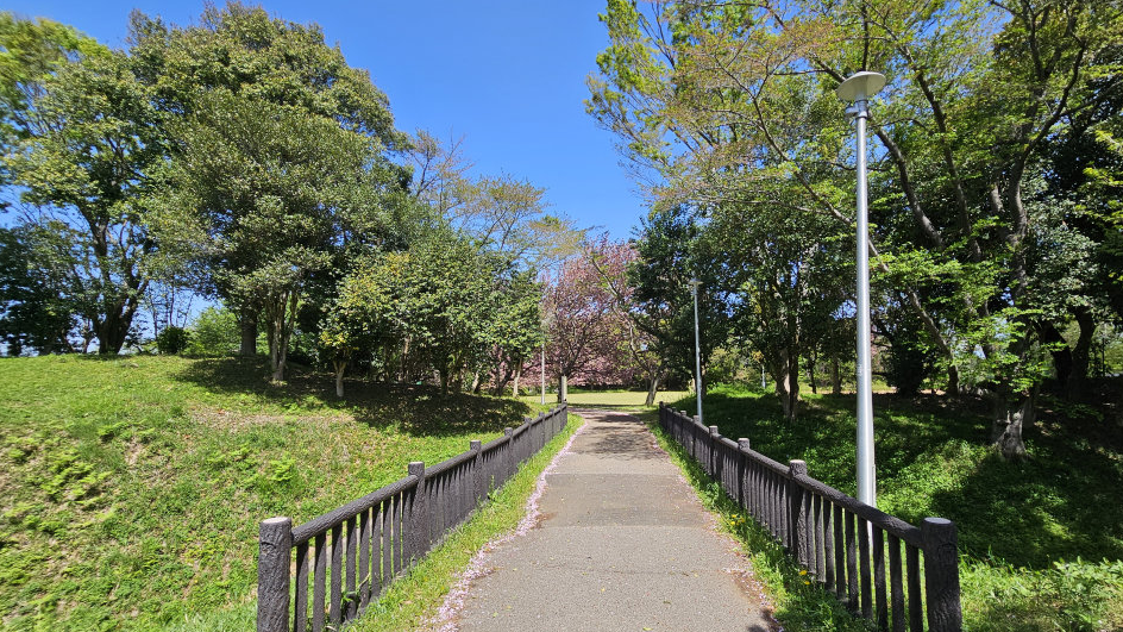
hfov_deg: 102.9
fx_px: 447
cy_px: 369
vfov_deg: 70.0
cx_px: 591
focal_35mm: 15
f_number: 2.2
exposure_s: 1/1410
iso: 50
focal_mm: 2.2
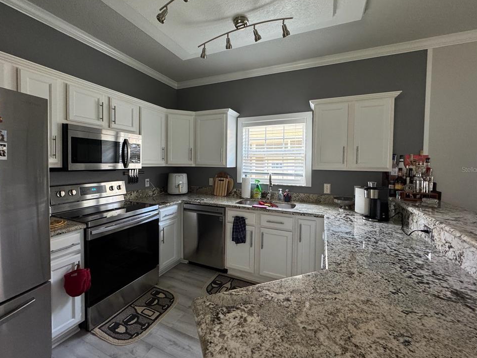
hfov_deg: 98.2
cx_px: 237
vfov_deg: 81.7
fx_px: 207
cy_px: 169
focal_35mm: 15
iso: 400
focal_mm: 2.22
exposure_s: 1/60
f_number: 2.2
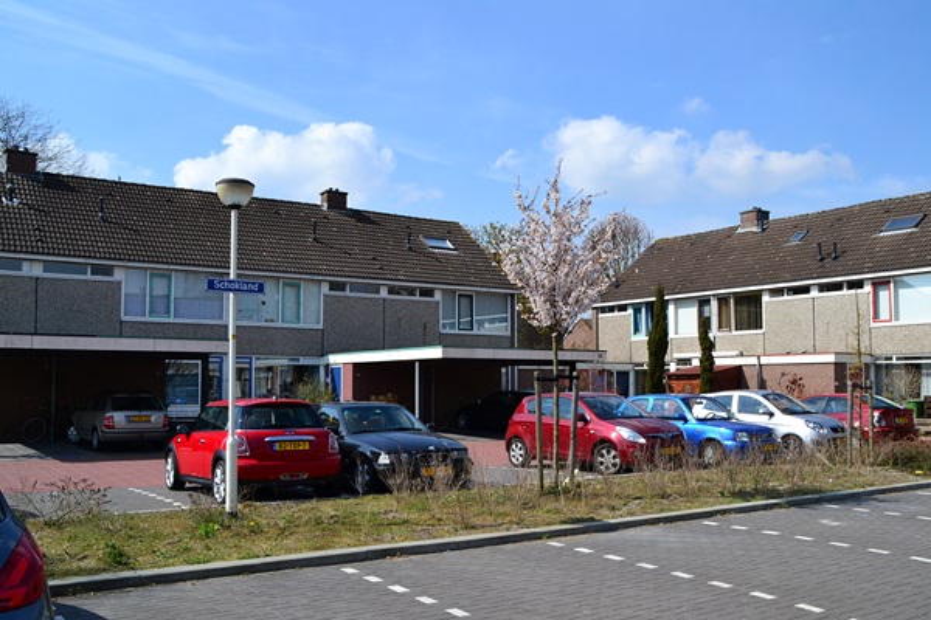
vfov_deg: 40.0
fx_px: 853
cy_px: 310
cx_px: 466
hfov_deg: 57.2
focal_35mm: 33
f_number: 14
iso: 800
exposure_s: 1/800
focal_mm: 22
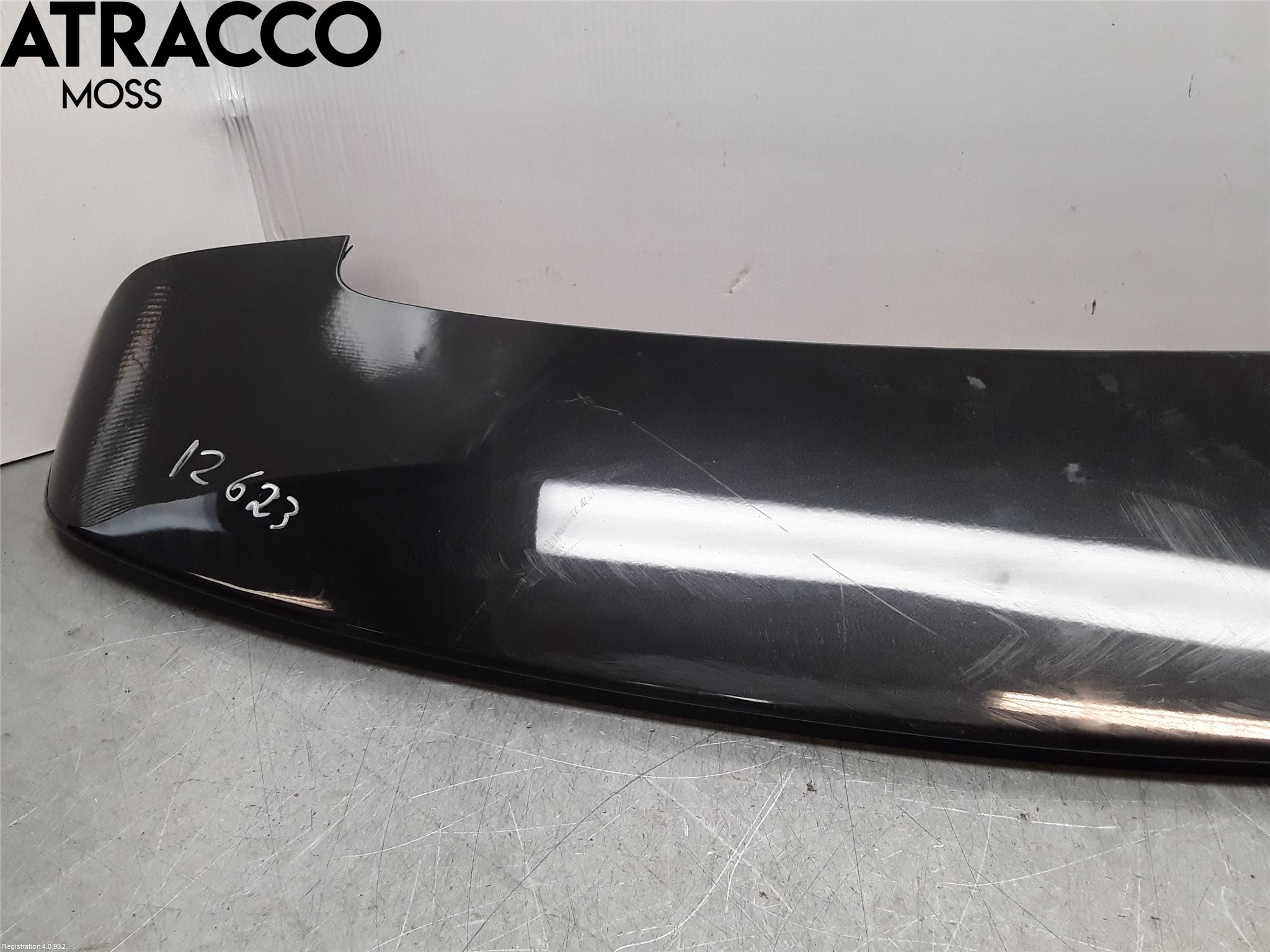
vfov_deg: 49.7
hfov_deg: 63.4
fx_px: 1027
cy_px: 476
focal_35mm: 28
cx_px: 635
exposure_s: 1/100
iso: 64
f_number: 1.9
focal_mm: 2.91
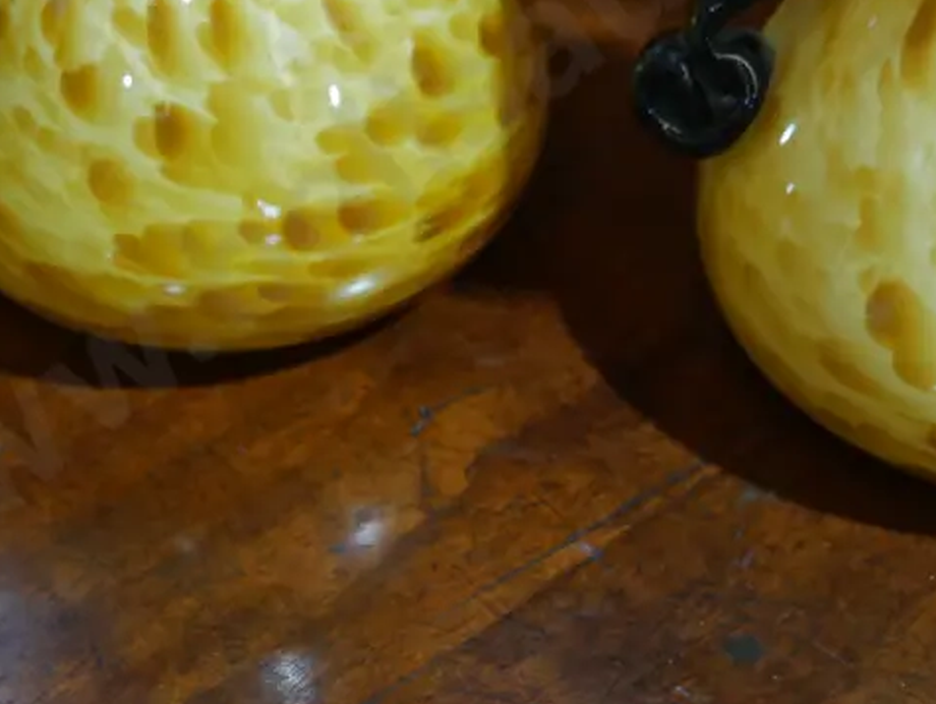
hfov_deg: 22.6
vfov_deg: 16.8
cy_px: -25
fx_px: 2328
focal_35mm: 86
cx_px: 643
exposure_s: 1/60
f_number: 4.5
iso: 800
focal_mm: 20
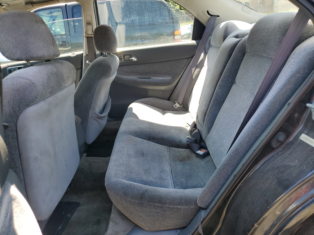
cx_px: 157
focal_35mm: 26
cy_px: 118
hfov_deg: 67.3
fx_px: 236
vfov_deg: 53.1
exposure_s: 1/312
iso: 50
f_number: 1.5
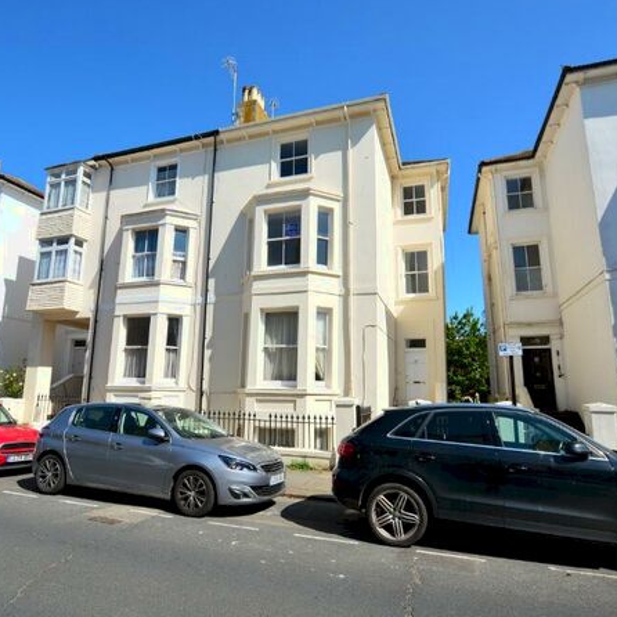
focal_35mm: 20
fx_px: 403
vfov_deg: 74.8
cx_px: 291
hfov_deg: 74.8
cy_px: 309
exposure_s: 1/320
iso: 125
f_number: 7.1
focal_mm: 10
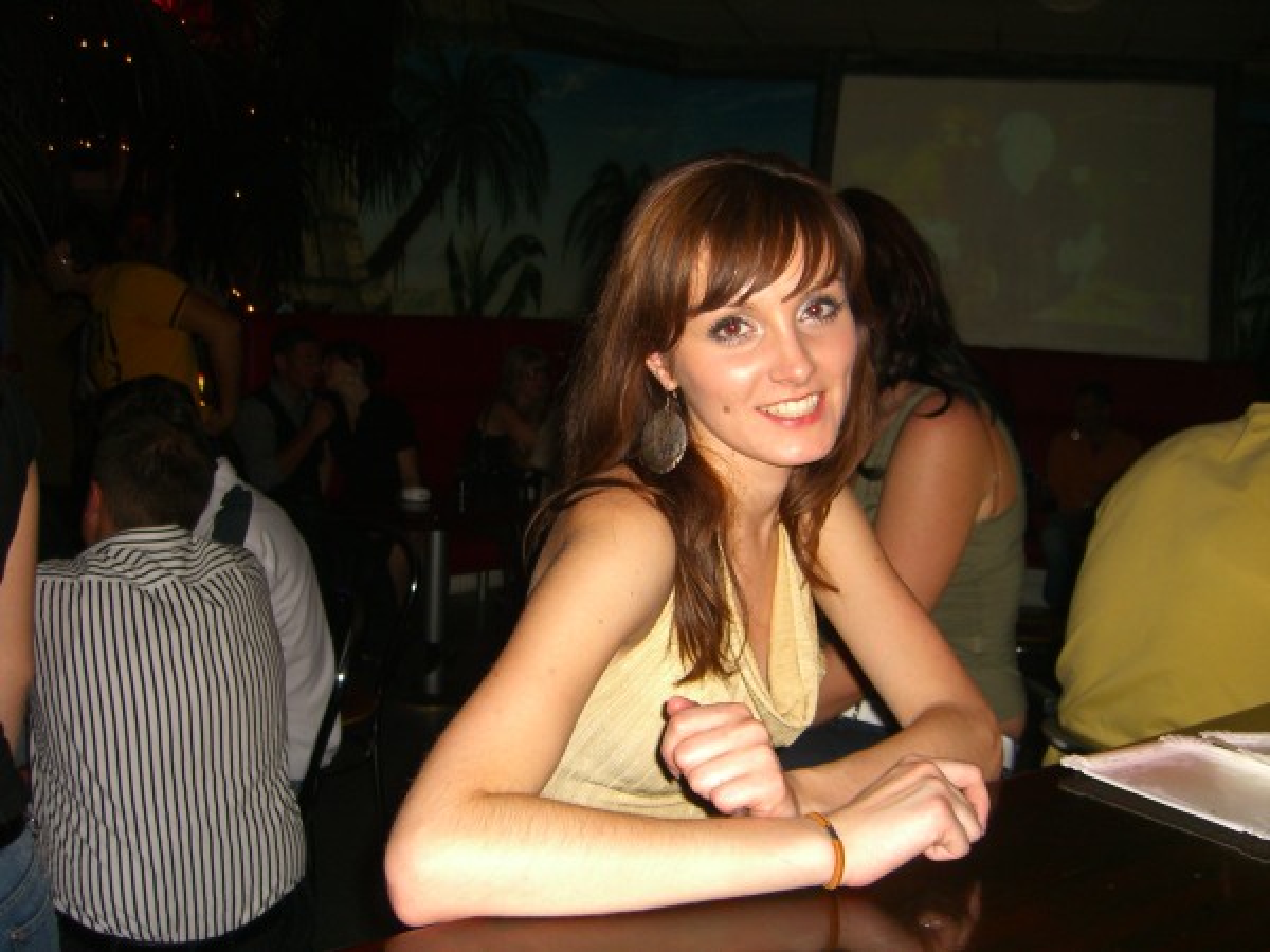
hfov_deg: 49.0
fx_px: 1394
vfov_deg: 37.7
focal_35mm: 38
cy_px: 476
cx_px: 635
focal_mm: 7.9
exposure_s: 1/60
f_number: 2.8
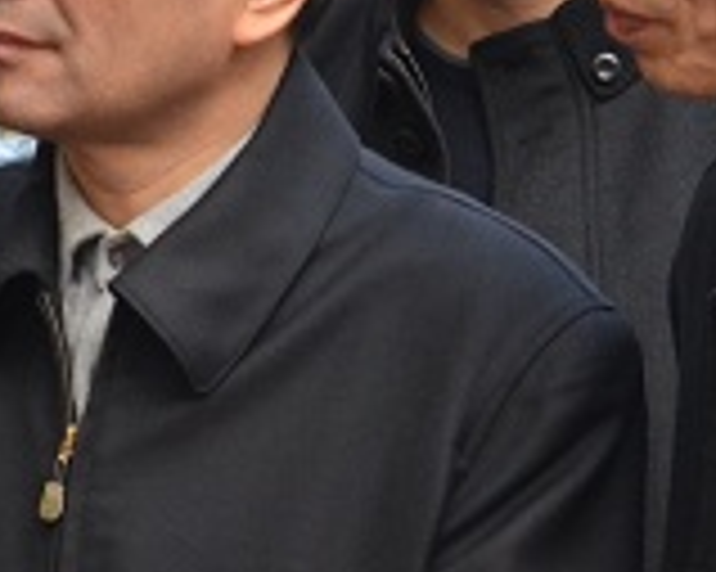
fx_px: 5676
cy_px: 34
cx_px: -266
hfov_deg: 7.1
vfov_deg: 5.8
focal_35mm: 268
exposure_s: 1/200
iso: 500
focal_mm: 38
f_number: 7.1
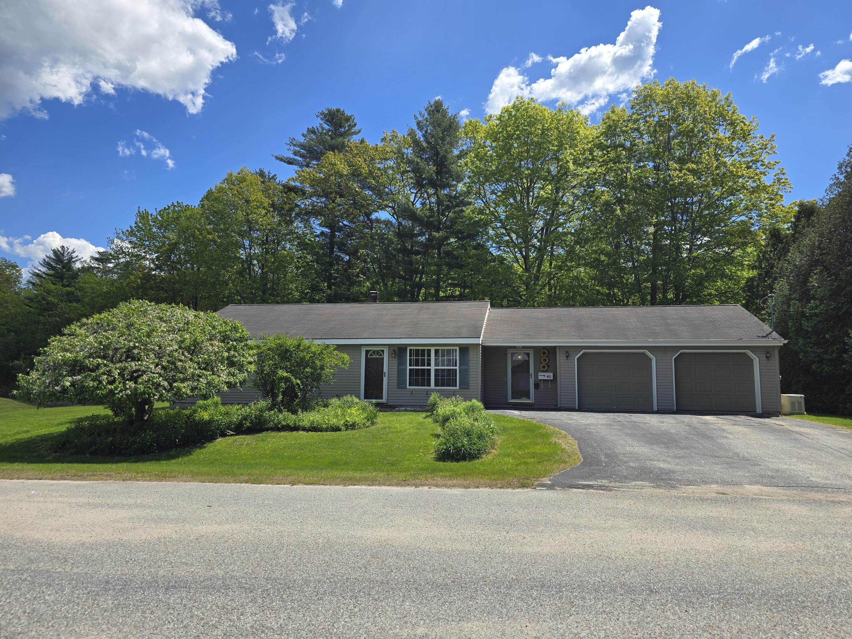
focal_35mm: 23
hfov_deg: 73.9
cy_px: 320
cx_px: 426
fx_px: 566
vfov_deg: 58.9
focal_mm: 6.3
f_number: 1.7
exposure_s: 1/873
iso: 12
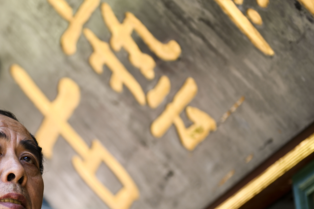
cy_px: 149
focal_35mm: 108
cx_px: 98
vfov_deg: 12.7
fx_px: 942
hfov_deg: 18.9
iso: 125
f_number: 2.8
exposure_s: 1/200
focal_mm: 66
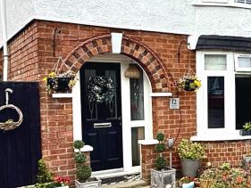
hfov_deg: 33.8
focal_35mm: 51
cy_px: 109
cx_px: 258
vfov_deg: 28.5
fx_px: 370
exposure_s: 1/1189
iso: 50
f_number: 2.2
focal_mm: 2.22
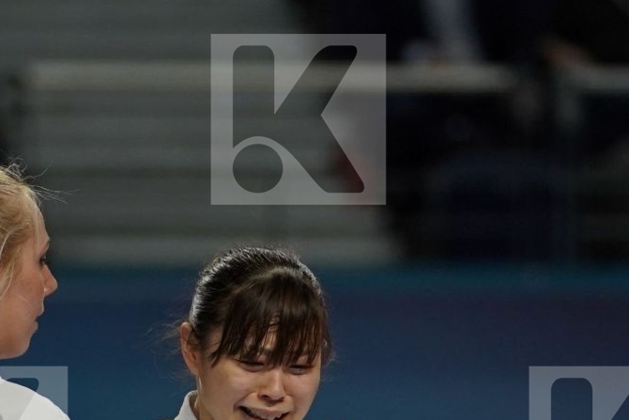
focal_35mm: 677
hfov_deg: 3.0
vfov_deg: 2.0
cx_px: 299
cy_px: 452
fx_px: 11830
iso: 800
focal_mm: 168
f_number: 2.8
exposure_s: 1/1000
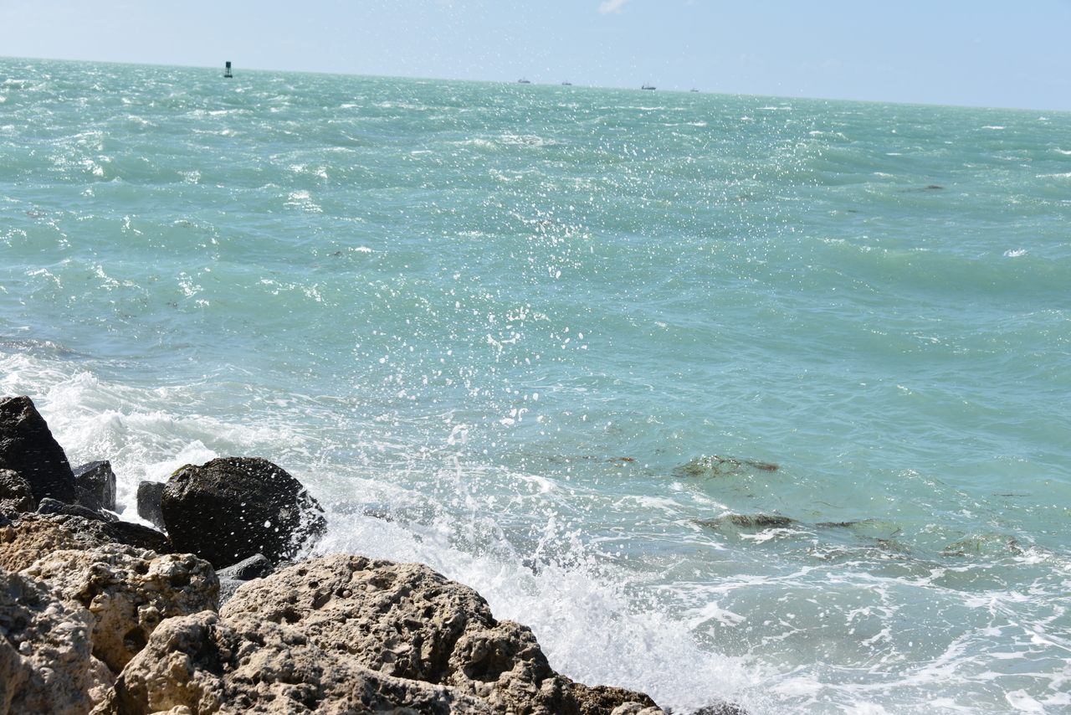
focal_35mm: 62
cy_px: 358
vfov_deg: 21.9
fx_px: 1845
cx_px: 536
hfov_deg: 32.4
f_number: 9
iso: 100
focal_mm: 62
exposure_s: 1/320
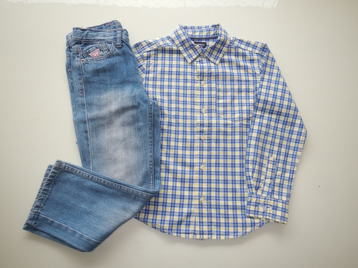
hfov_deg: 63.4
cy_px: 134
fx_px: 290
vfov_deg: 49.7
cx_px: 179
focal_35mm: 28
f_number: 3.9
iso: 125
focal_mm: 5
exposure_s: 1/60
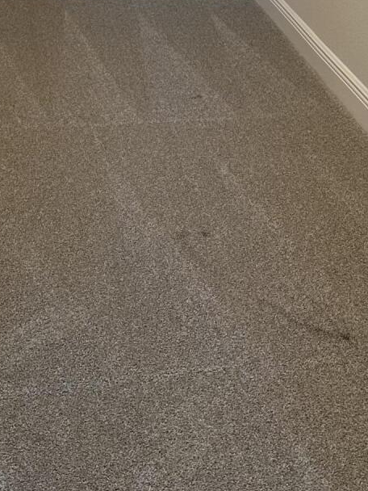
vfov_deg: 23.1
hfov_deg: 18.7
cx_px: 193
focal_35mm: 79
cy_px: -64
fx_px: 1120
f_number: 1.78
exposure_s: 1/60
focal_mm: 6.86
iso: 160
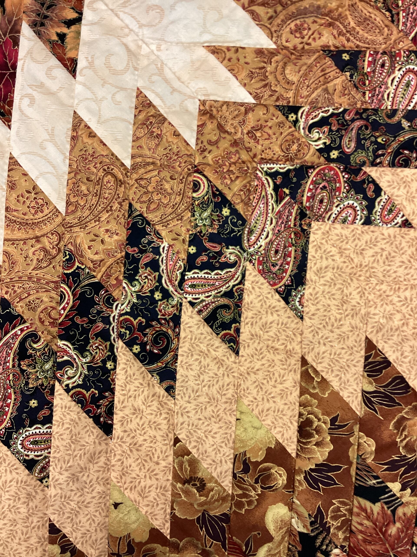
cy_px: 278
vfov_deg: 58.4
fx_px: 498
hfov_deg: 45.4
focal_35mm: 31
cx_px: 208
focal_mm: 3.3
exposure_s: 1/60
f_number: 2.4
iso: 125
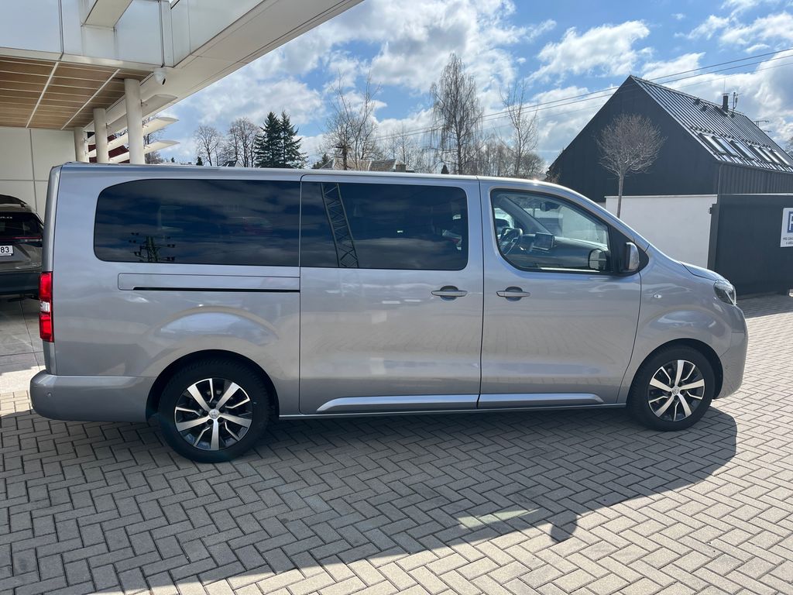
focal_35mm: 26
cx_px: 396
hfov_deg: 67.3
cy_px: 298
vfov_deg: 53.1
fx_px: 596
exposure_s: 1/2755
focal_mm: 5.1
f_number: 1.6
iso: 50
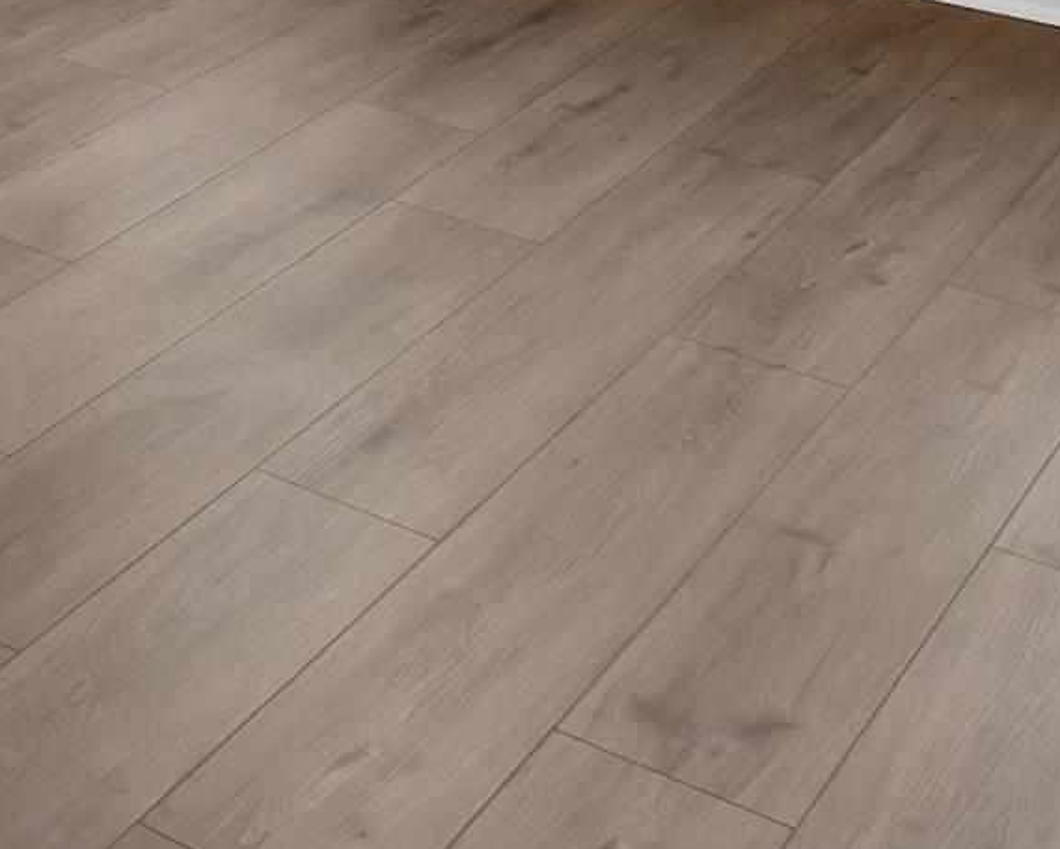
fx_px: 2543
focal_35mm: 81
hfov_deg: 18.8
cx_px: -779
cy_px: -886
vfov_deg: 15.1
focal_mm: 16
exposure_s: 1/6
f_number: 9
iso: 320
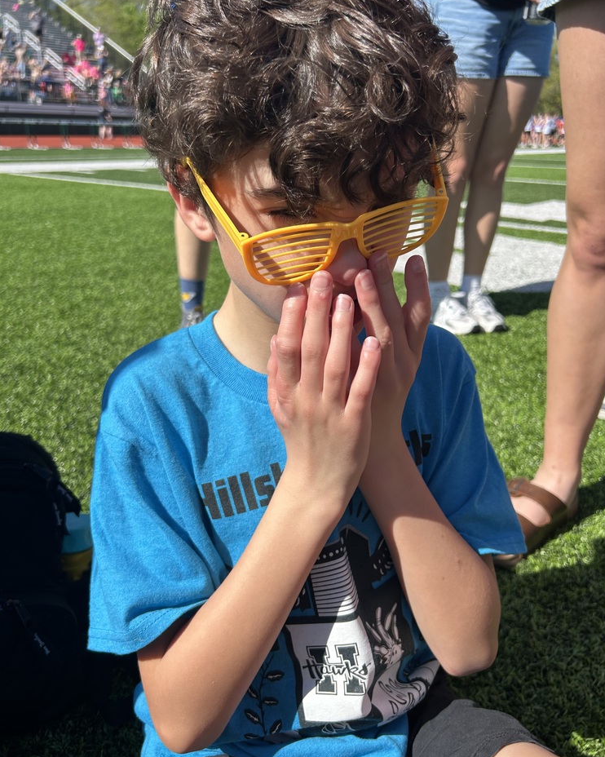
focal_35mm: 28
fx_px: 627
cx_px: 312
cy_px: 380
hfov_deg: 51.5
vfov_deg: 62.2
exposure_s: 1/2457
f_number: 1.5
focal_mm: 5.7
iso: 50
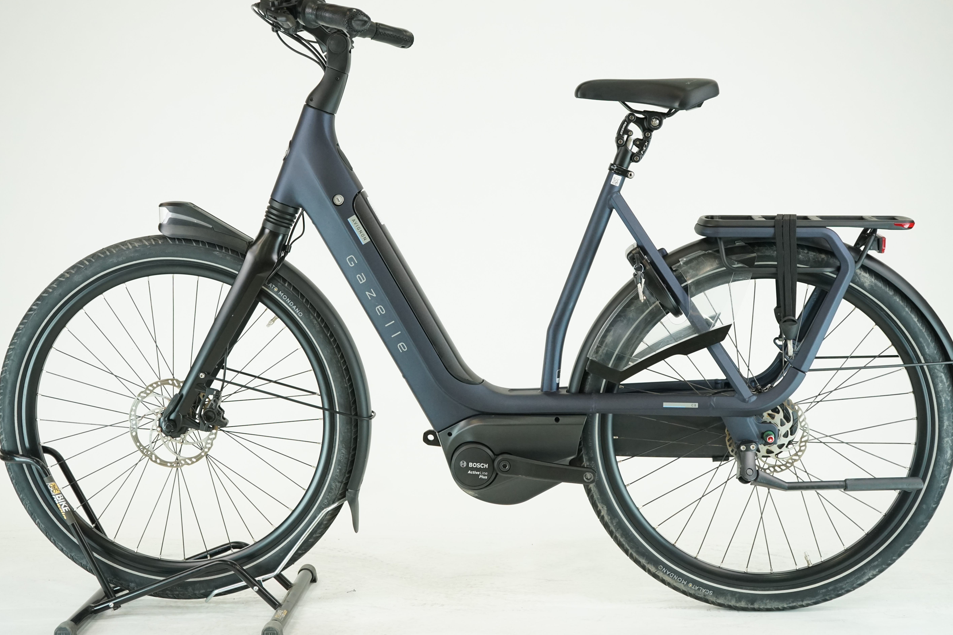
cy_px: 306
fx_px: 1376
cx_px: 478
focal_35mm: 52
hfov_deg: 38.2
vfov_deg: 26.0
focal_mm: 49
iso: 1600
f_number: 5.6
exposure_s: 1/200
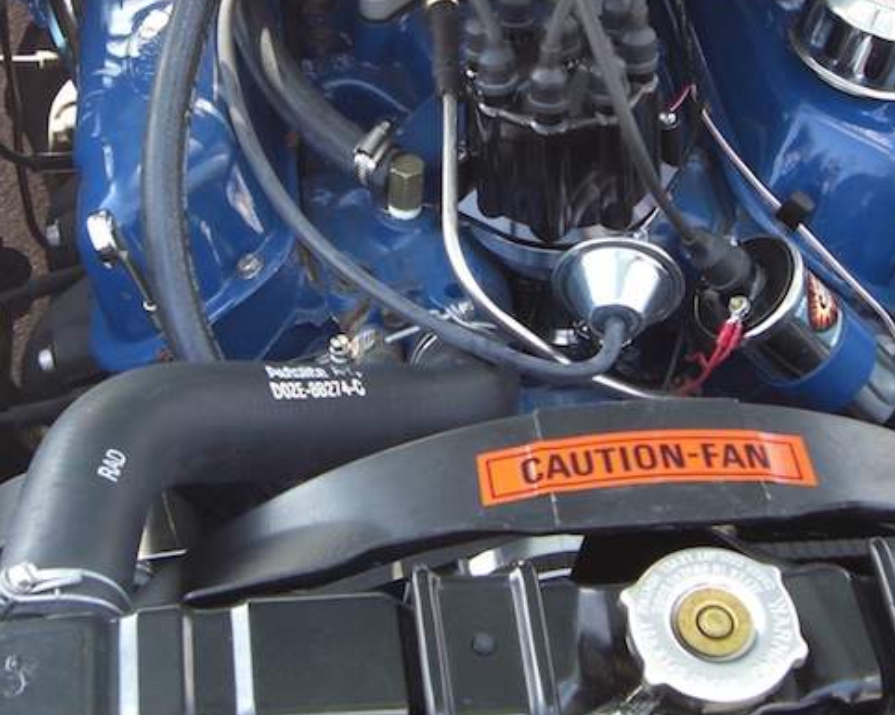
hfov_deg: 24.8
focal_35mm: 77
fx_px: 2038
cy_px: 85
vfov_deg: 19.6
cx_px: 451
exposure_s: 1/60
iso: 64
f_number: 2.7
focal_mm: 6.2
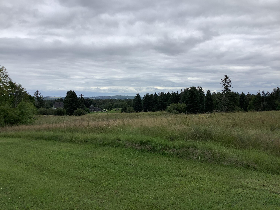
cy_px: 105
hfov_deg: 58.4
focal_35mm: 31
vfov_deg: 45.4
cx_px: 140
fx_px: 251
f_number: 2.4
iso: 25
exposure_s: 1/970
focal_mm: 3.3
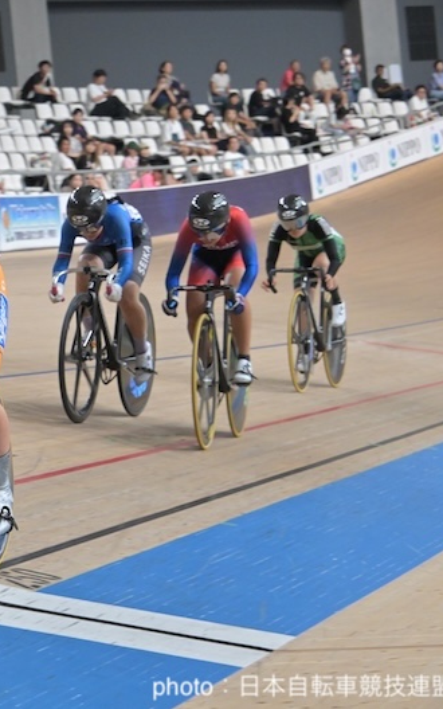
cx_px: -71
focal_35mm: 162
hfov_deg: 8.0
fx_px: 3129
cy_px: 352
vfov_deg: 12.9
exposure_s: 1/400
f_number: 8
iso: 4500
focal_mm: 105
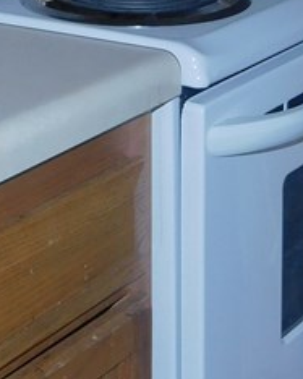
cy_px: 157
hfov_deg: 11.7
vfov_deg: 15.0
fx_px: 1436
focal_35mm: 128
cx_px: 395
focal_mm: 5.3
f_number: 3.2
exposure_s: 1/30
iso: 200
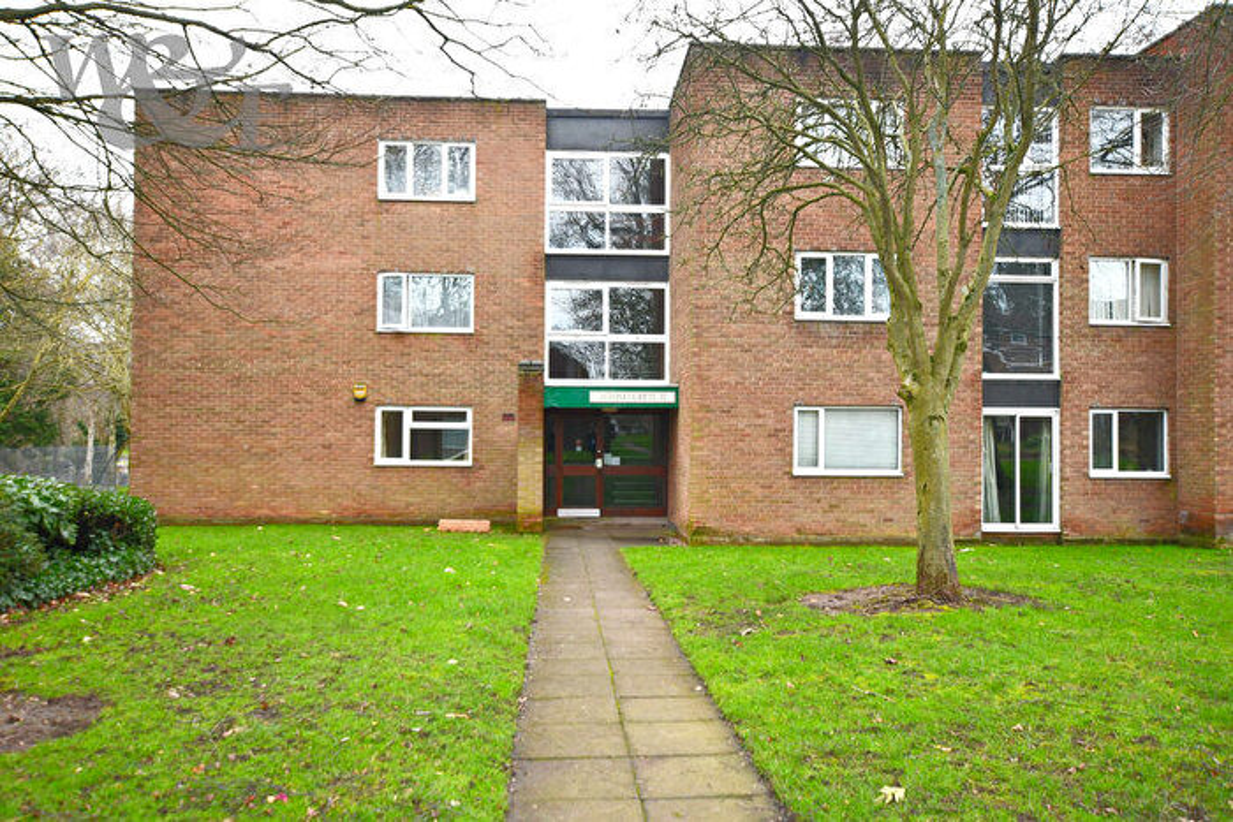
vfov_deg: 43.6
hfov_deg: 61.9
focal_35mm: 30
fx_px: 1028
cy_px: 411
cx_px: 616
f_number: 4.5
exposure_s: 1/250
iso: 400
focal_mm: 20
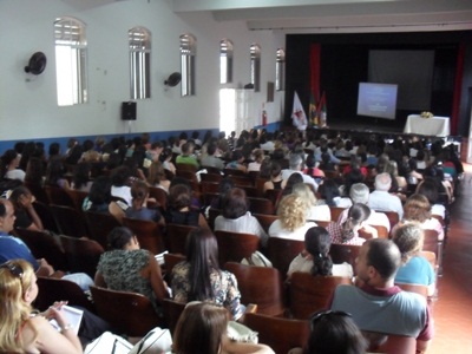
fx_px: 477
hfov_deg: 52.6
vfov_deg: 40.7
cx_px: 236
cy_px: 177
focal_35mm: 35
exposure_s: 1/15
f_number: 3.2
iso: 320
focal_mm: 6.3
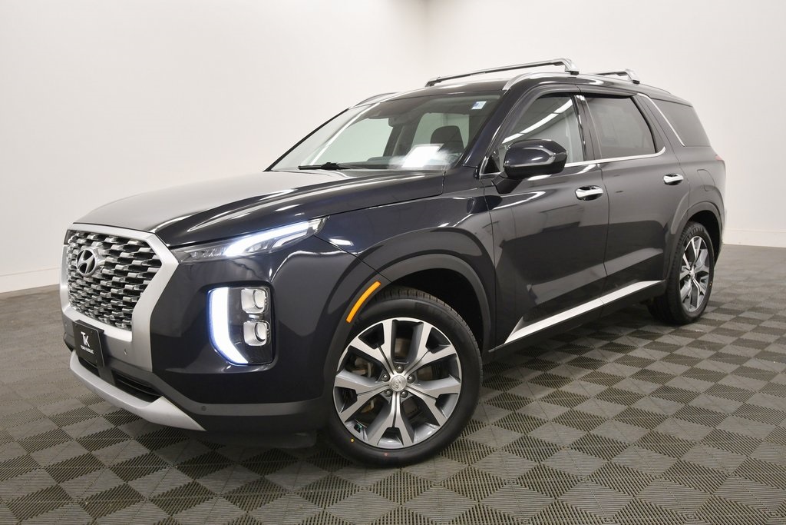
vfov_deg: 43.6
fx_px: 655
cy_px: 262
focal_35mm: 30
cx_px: 393
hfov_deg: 61.9
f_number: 5.6
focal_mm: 20
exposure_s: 1/125
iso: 800
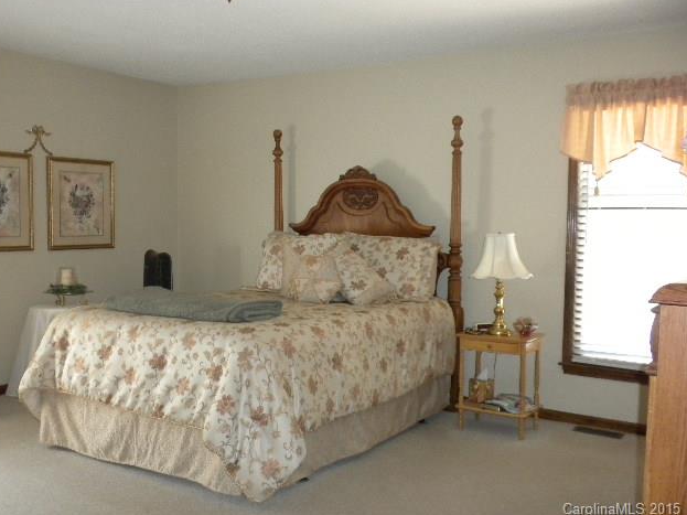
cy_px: 255
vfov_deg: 37.7
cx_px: 336
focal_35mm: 38
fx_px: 754
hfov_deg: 49.0
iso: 400
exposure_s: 1/30
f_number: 3.5
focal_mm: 6.6
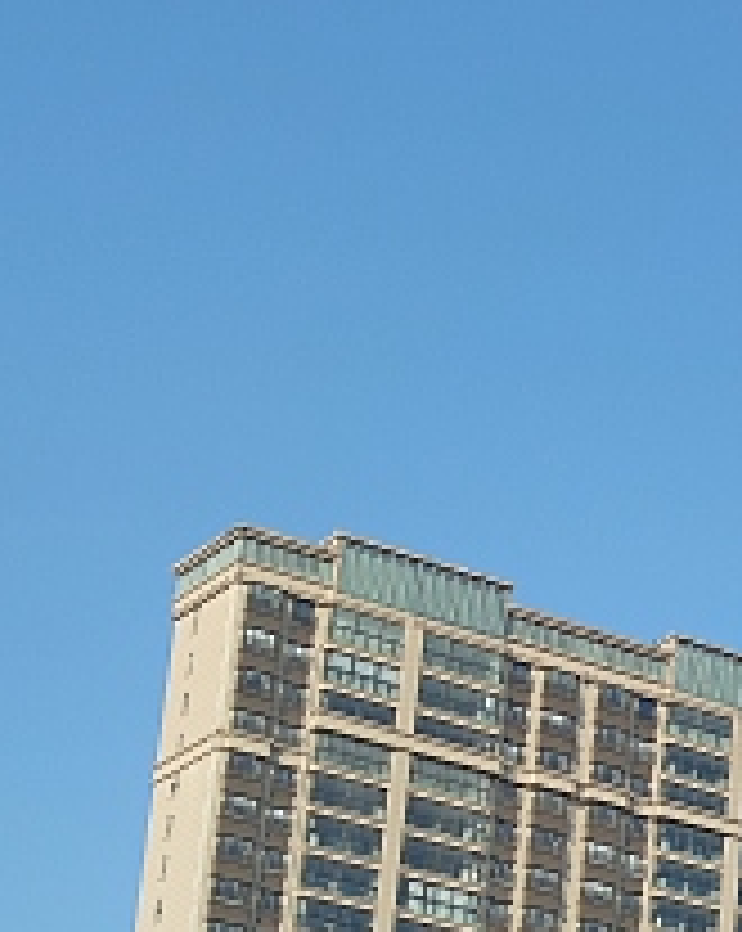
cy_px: 806
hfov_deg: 11.5
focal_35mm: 121
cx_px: 1466
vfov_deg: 15.8
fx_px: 3329
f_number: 1.69
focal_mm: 6.72
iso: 50
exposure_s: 1/1231
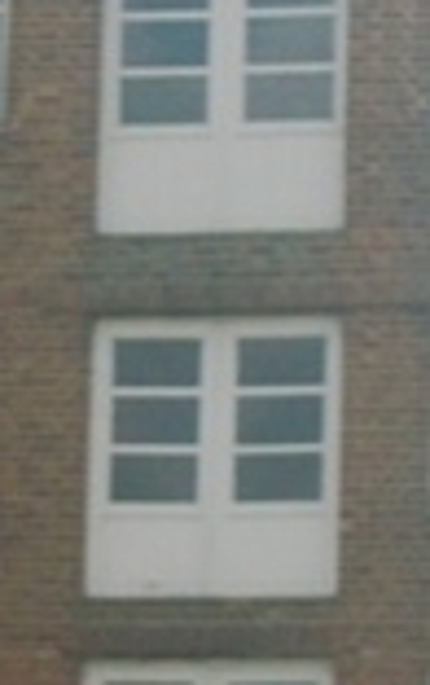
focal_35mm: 391
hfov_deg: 3.4
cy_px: 110
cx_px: 149
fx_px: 7304
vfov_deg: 5.4
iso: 80
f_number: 16
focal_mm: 17.1
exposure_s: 1/50
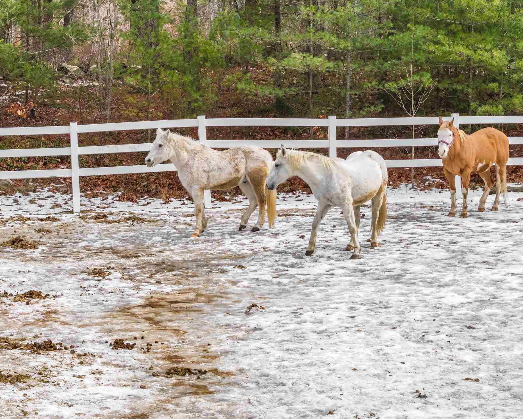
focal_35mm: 114
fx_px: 1765
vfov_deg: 13.5
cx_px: 320
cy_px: 188
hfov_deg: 16.8
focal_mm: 19.35
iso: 100
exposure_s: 1/200
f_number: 2.8
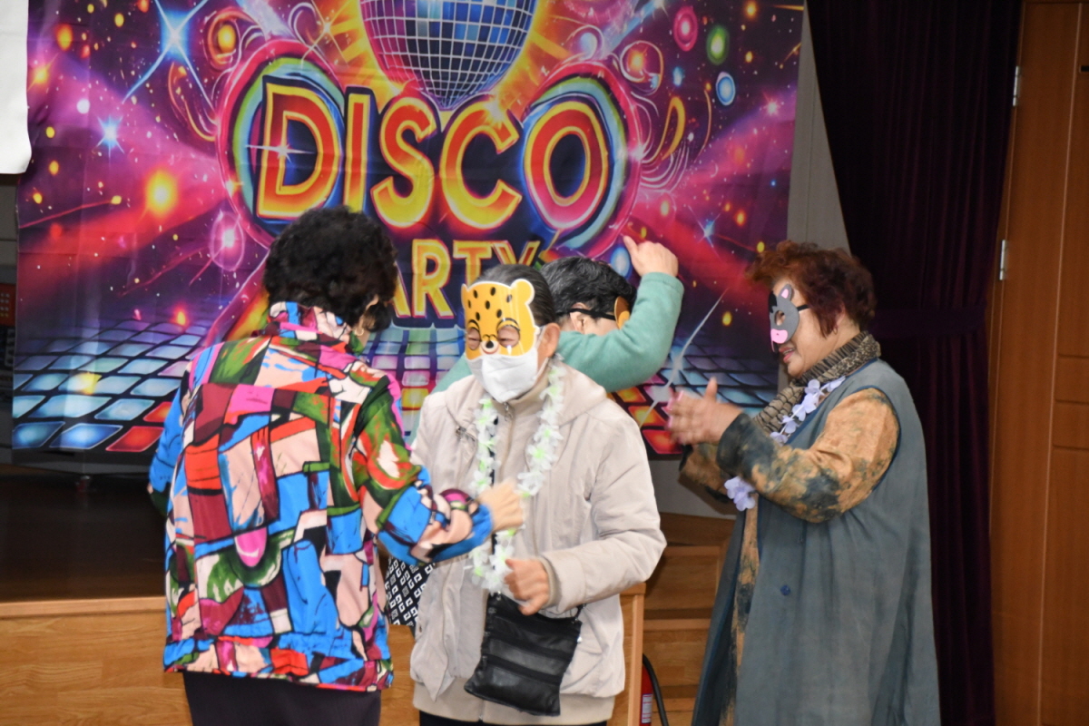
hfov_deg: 13.1
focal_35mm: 157
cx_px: 544
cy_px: 363
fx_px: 4749
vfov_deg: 8.7
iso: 3200
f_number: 5.6
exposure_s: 1/60
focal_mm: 105
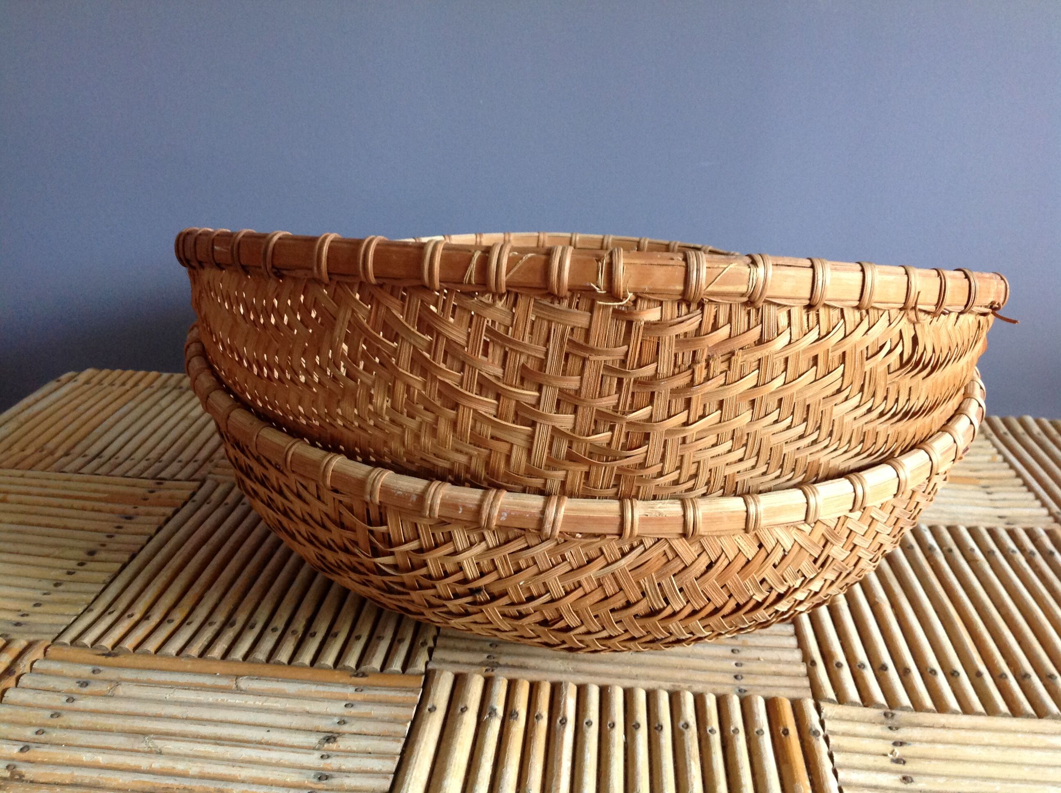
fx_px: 1071
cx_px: 530
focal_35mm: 35
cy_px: 396
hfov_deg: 52.7
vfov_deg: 40.6
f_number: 2.4
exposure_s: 1/15
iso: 200
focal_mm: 4.28
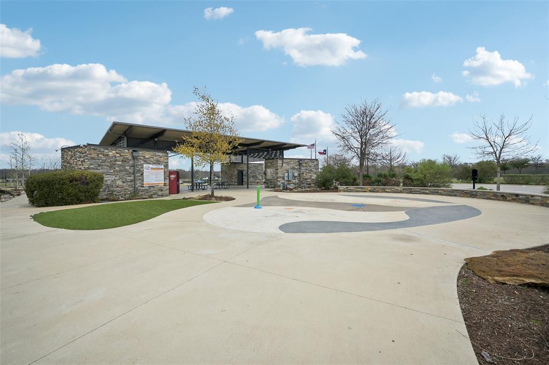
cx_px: 274
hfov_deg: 100.4
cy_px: 182
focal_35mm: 15
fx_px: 229
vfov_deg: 77.3
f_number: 9
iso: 250
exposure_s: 1/320
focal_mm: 15
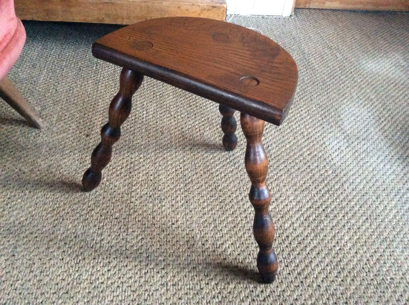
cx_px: 204
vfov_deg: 44.1
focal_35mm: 32
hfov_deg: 56.9
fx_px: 378
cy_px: 152
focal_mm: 3.3
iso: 640
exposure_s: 1/17
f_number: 2.4
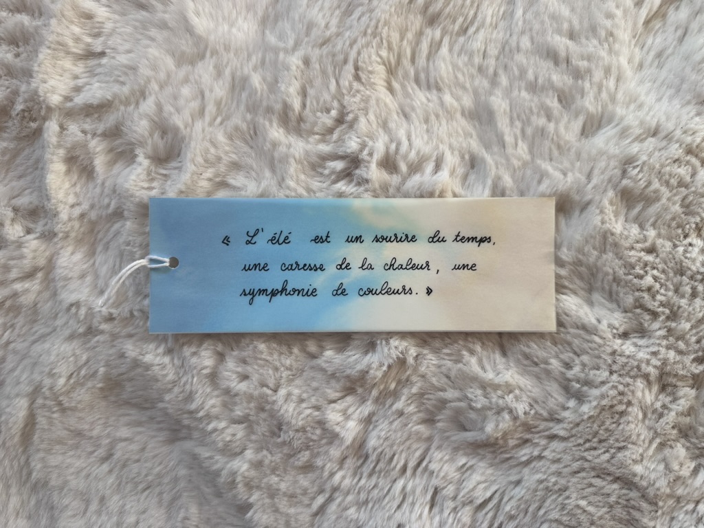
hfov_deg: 71.6
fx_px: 488
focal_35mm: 24
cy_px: 264
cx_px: 352
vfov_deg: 56.8
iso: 200
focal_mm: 6.86
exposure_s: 1/121
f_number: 1.78
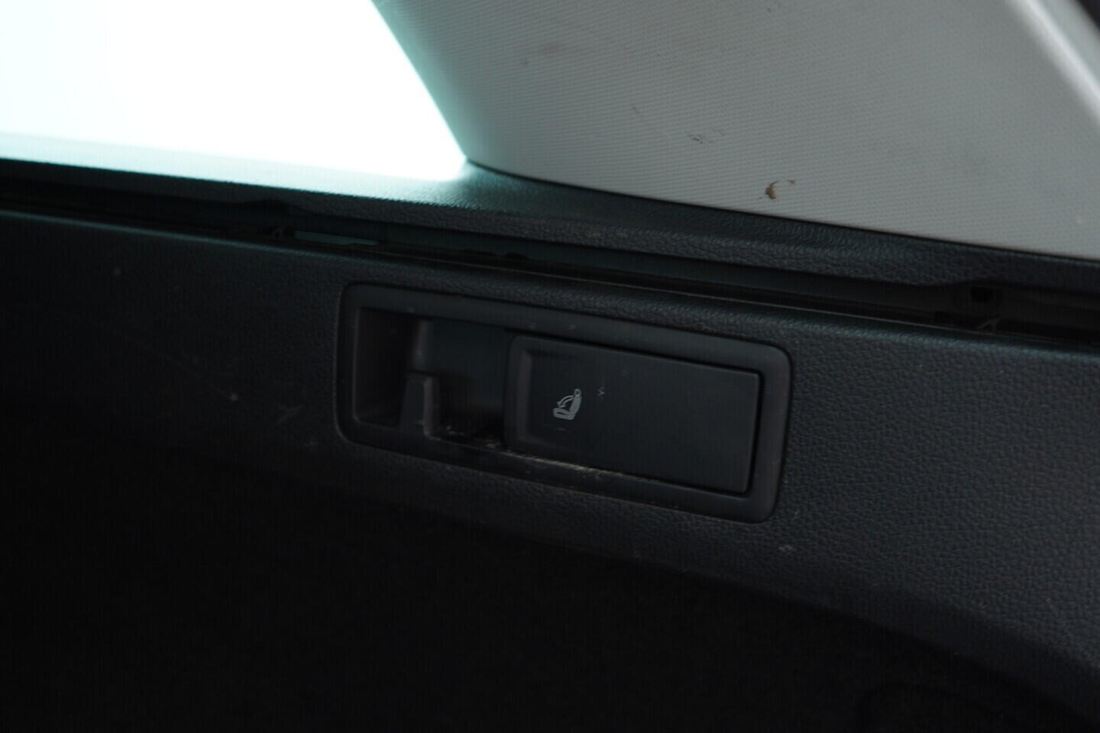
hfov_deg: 53.1
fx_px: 1100
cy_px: 366
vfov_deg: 36.9
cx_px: 550
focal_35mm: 36
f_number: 2.8
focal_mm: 24
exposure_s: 1/40
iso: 320
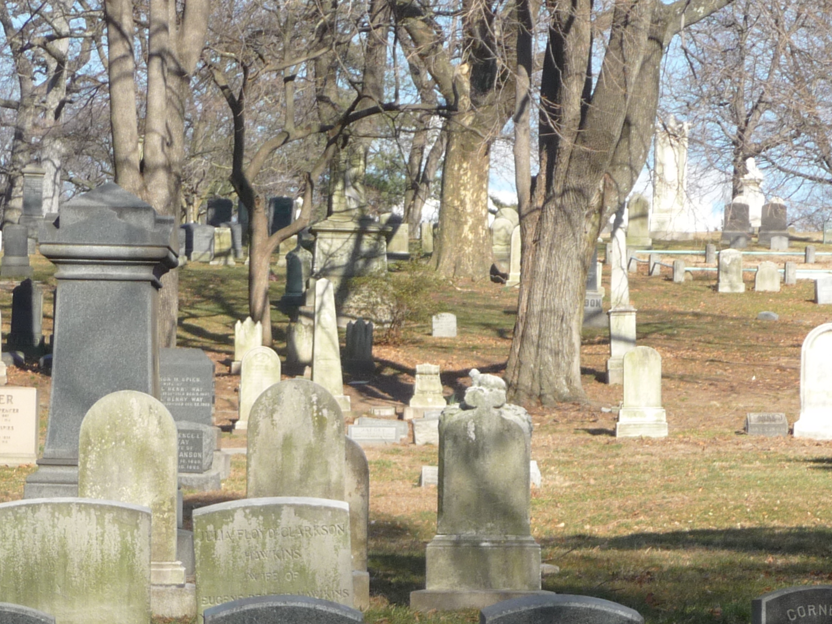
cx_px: 330
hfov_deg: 12.8
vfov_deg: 9.6
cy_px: 474
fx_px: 3701
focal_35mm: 154
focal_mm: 12.2
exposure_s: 1/320
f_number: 4.6
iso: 100
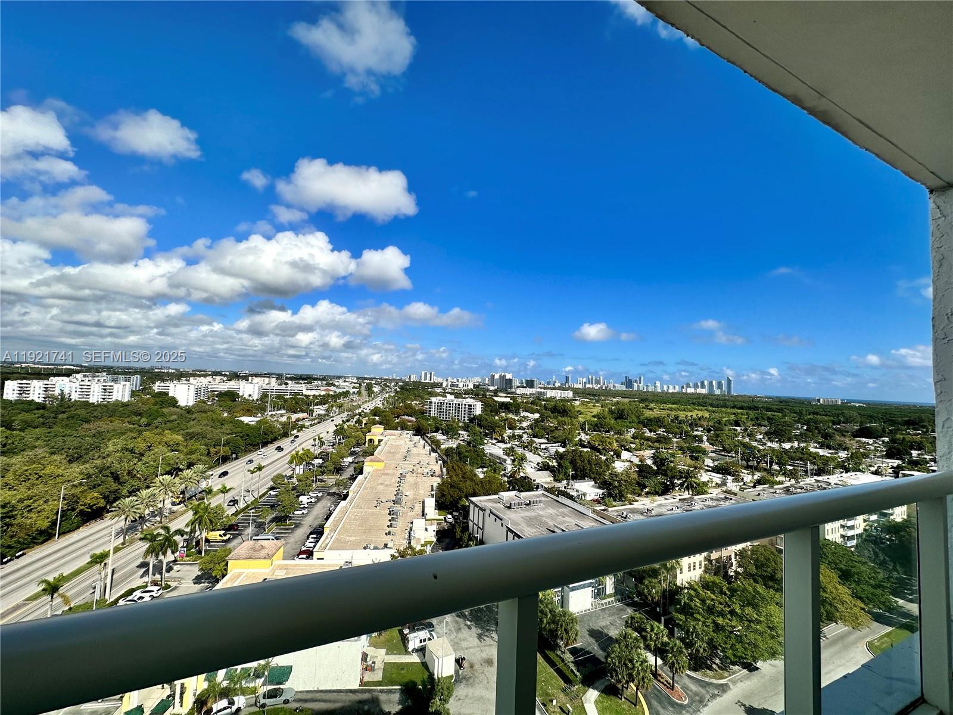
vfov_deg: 85.7
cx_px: 476
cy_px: 358
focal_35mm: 14
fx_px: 385
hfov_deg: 102.1
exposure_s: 1/3731
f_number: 2.2
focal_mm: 2.22
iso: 50
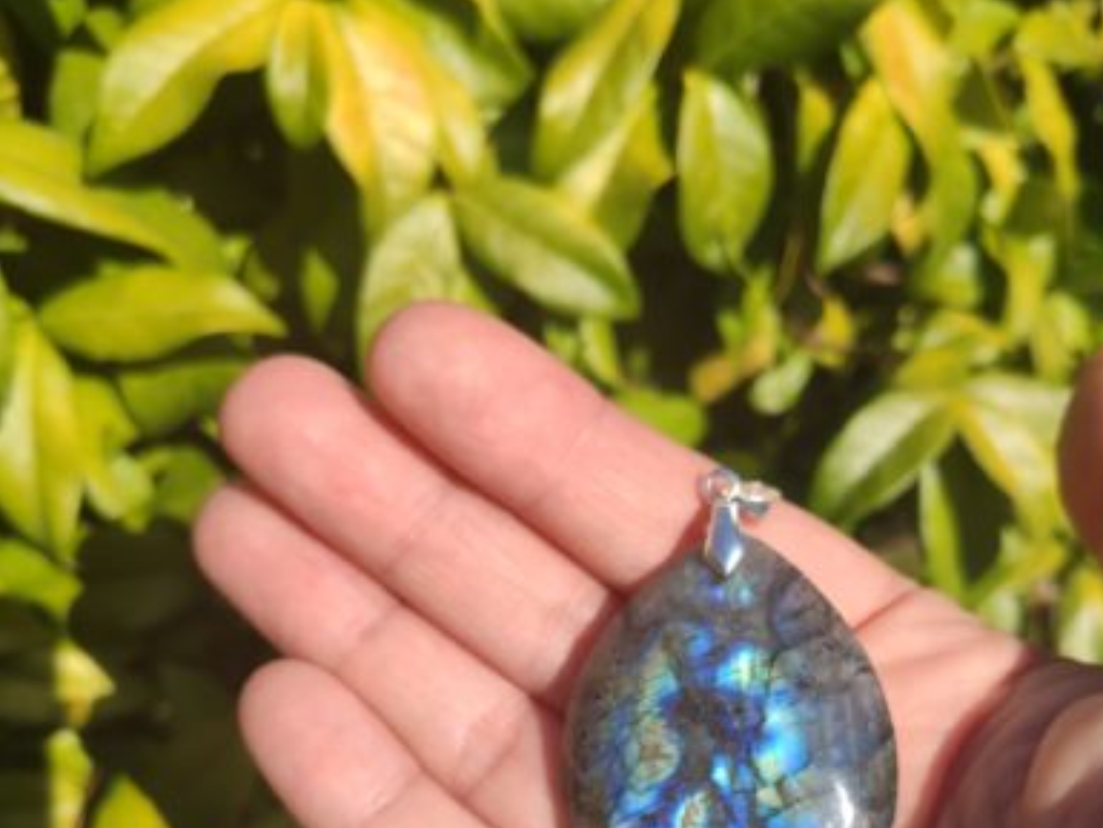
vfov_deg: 38.2
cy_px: 660
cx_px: 570
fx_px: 1147
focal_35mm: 36
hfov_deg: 51.3
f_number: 1.75
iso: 112
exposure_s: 1/1740
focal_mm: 4.77
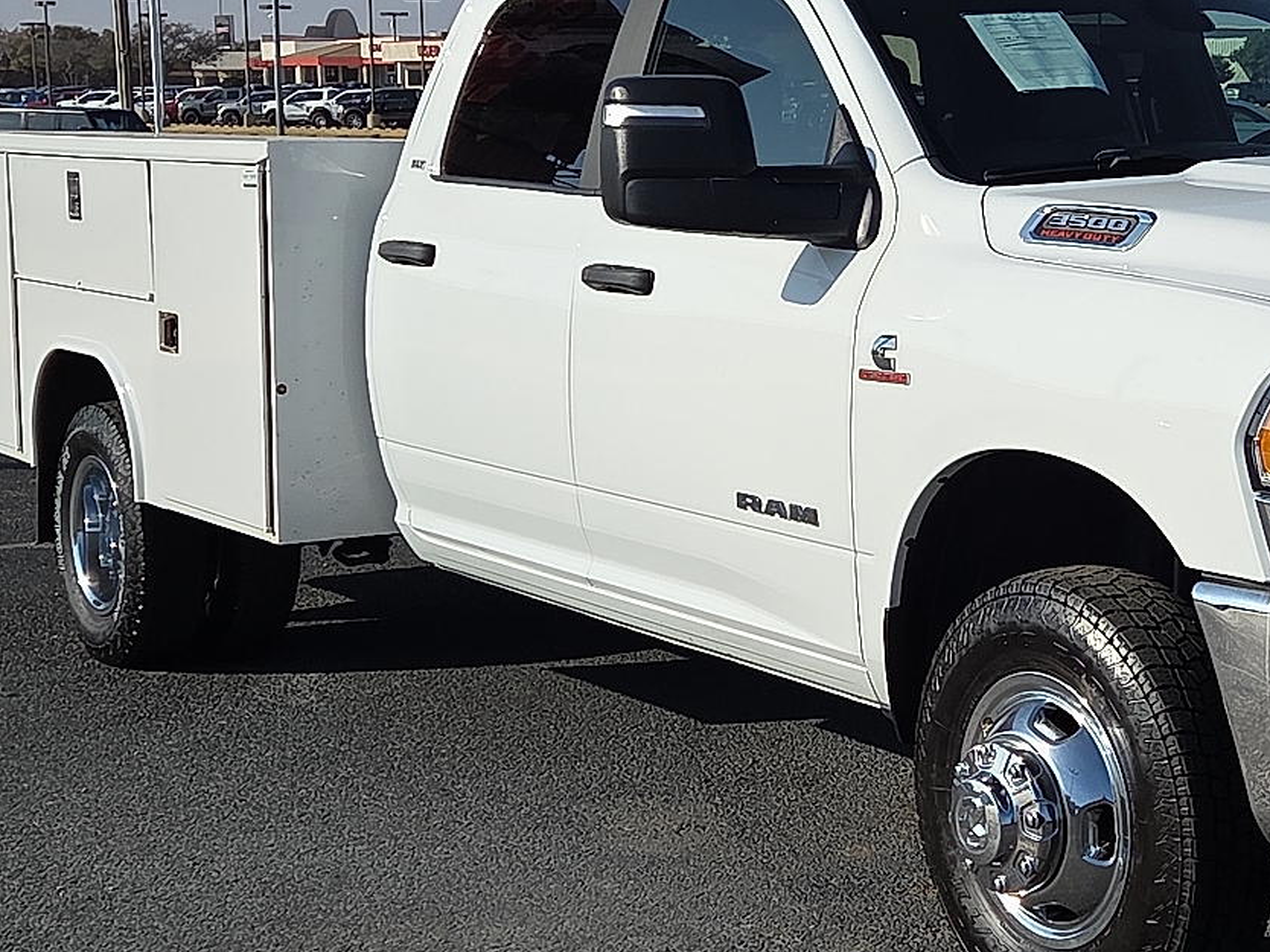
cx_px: 1020
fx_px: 2604
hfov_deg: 26.9
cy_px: 402
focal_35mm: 71
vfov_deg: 20.7
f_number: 1.8
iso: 73
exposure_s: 1/10000
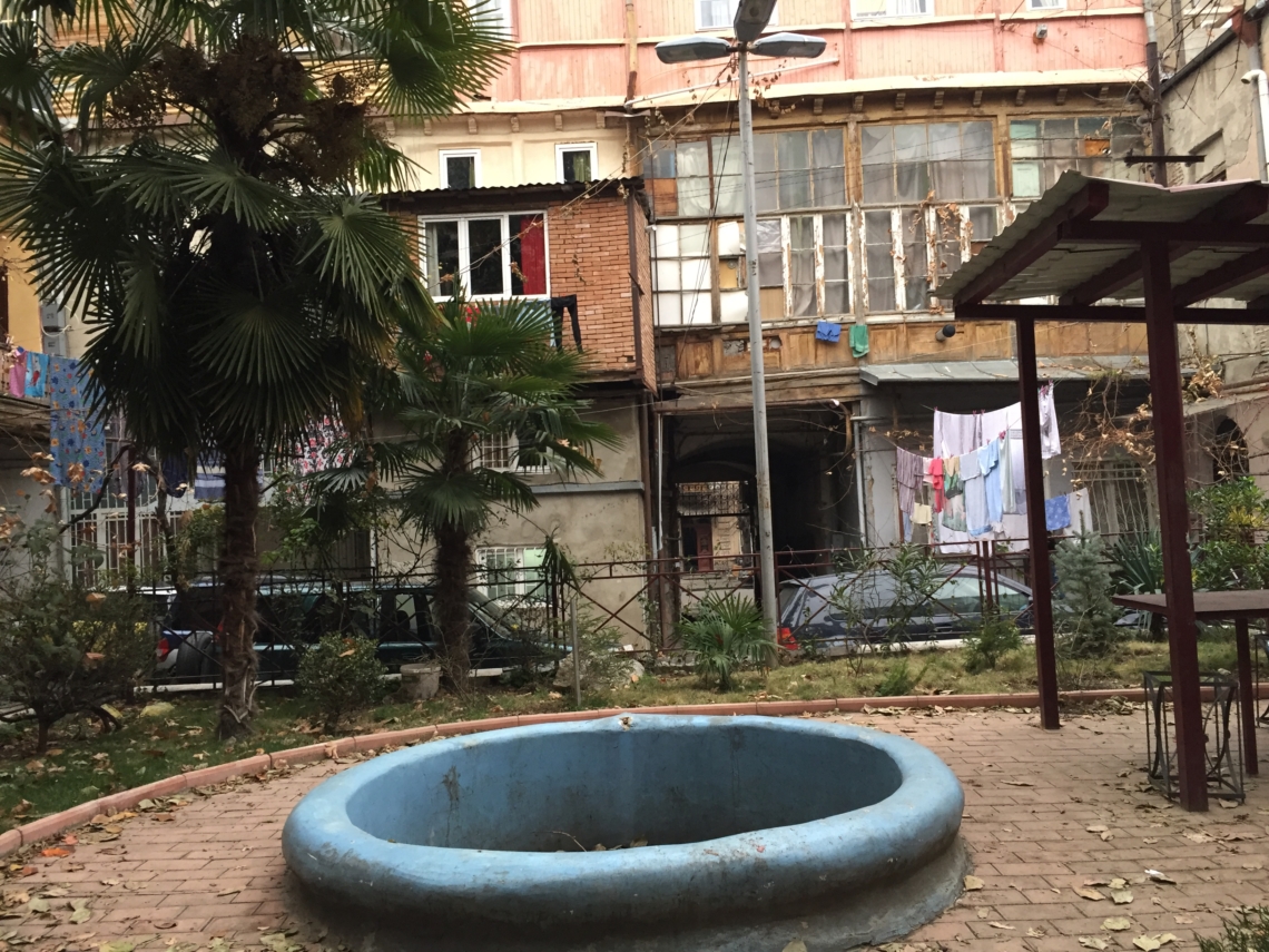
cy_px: 476
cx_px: 634
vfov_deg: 48.2
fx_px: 1063
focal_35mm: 29
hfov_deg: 61.7
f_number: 2.2
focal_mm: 4.15
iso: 125
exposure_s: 1/33
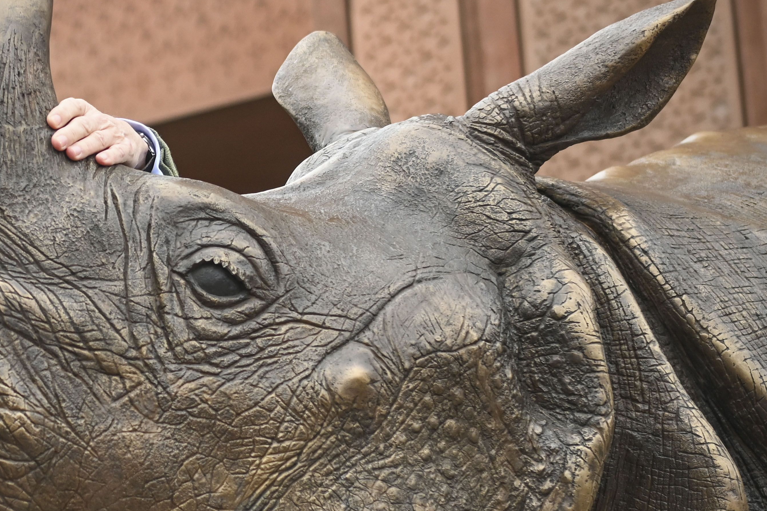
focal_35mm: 125
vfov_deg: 11.0
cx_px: 63
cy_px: 283
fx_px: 2663
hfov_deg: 16.2
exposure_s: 1/2500
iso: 500
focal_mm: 40
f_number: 2.5
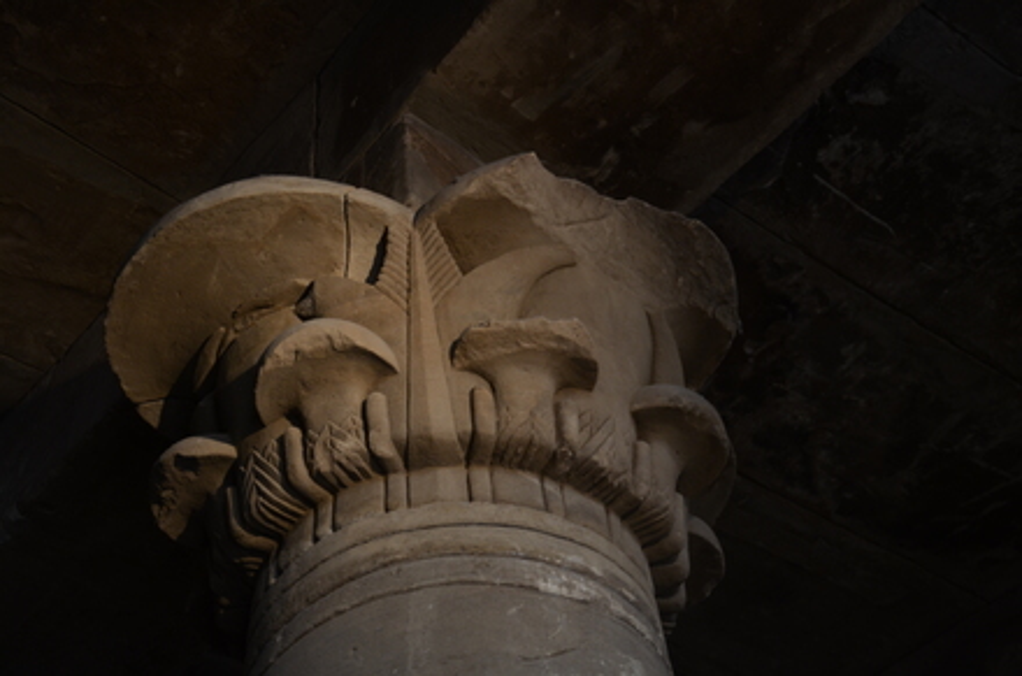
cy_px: 338
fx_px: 1487
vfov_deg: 25.6
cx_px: 511
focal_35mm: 52
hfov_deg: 37.9
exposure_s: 1/10
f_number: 4.5
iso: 500
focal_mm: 35
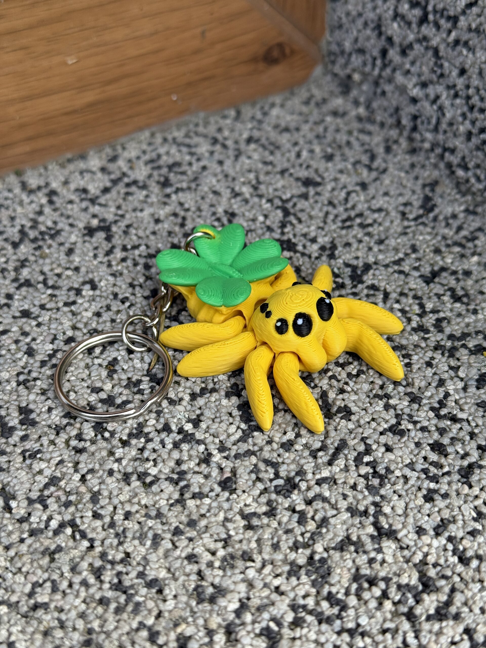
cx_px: 243
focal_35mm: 48
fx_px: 899
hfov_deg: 30.3
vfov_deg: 39.7
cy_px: 324
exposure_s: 1/641
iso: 80
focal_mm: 6.76
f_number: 1.78
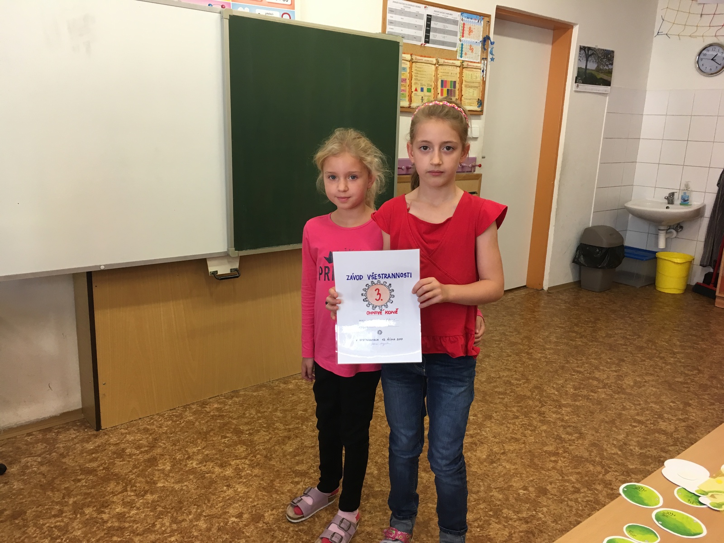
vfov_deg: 48.2
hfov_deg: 61.7
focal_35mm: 29
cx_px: 362
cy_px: 272
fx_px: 607
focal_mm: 4.15
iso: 50
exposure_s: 1/33
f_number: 2.2
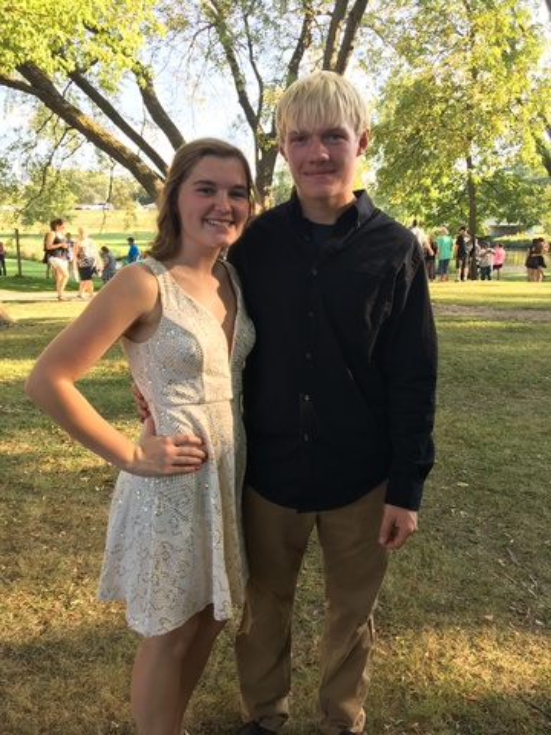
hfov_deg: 48.2
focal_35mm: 29
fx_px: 615
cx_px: 276
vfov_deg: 61.7
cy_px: 368
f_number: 2.2
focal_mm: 4.15
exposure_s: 1/120
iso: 25
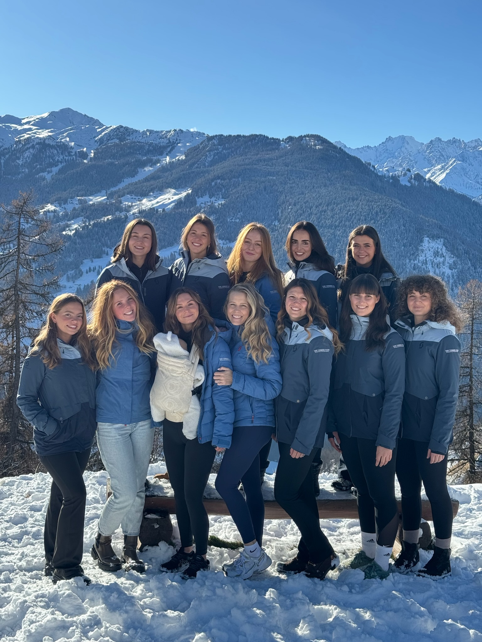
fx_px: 891
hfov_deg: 30.3
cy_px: 321
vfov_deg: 39.7
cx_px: 241
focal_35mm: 48
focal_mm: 6.76
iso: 64
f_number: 1.78
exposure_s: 1/2717
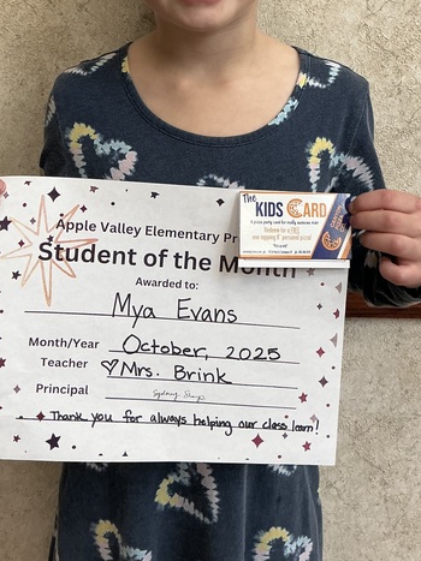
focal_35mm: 48
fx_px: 779
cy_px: 111
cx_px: 237
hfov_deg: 30.2
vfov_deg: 38.2
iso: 64
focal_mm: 3
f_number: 1.8
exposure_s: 1/60
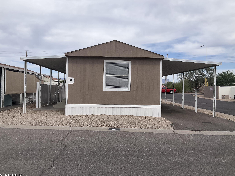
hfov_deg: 56.8
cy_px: 88
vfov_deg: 44.2
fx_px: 217
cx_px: 120
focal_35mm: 32
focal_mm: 3
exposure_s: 1/2959
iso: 25
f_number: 1.8
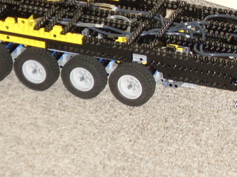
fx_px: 917
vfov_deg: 11.0
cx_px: 192
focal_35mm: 134
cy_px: 52
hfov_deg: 14.6
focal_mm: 13.7
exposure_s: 1/60
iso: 259
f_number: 4.5
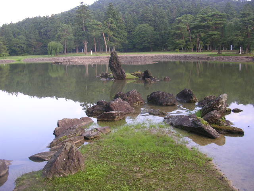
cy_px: 96
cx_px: 127
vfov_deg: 37.7
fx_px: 279
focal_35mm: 38
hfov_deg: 49.0
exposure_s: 1/91.6
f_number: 2.8
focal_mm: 5.8
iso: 50
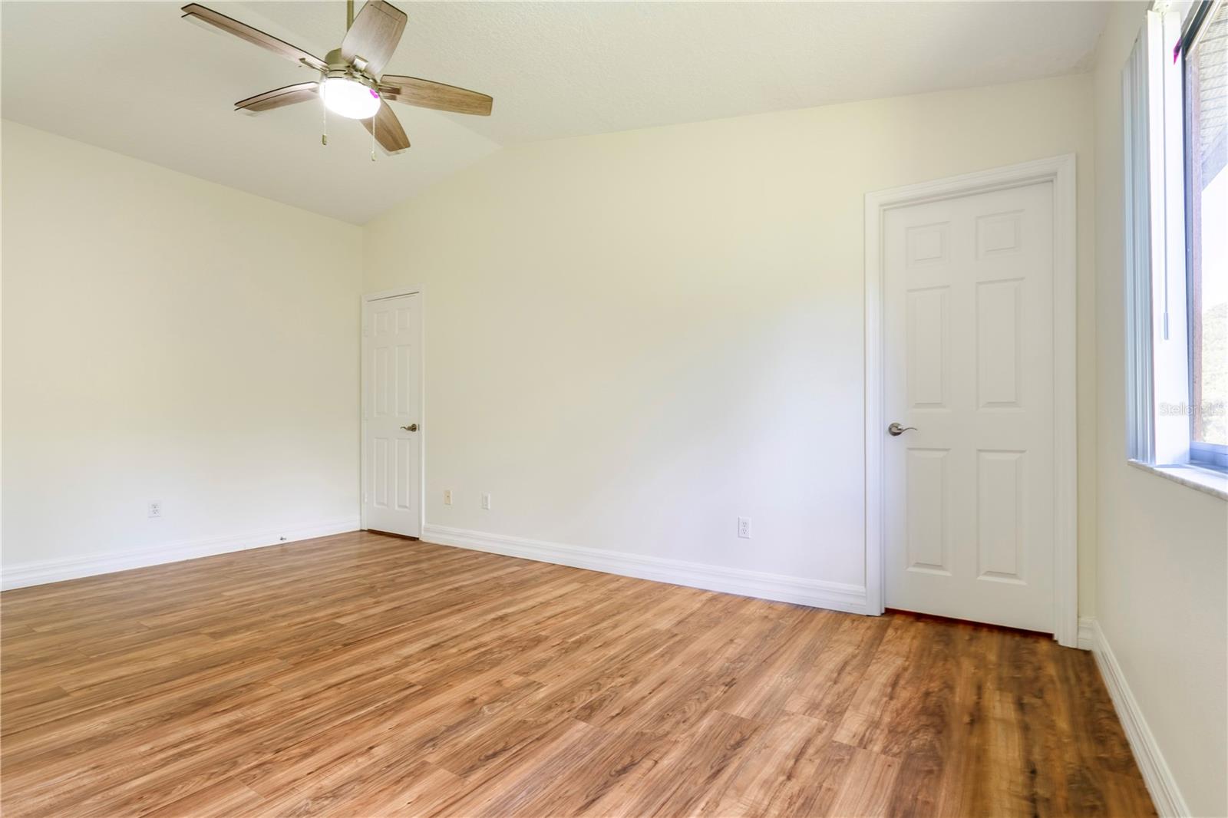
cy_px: 409
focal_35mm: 16
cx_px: 614
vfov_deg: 72.0
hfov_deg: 95.0
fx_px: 563
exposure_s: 1/50
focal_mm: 11
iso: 100
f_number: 9
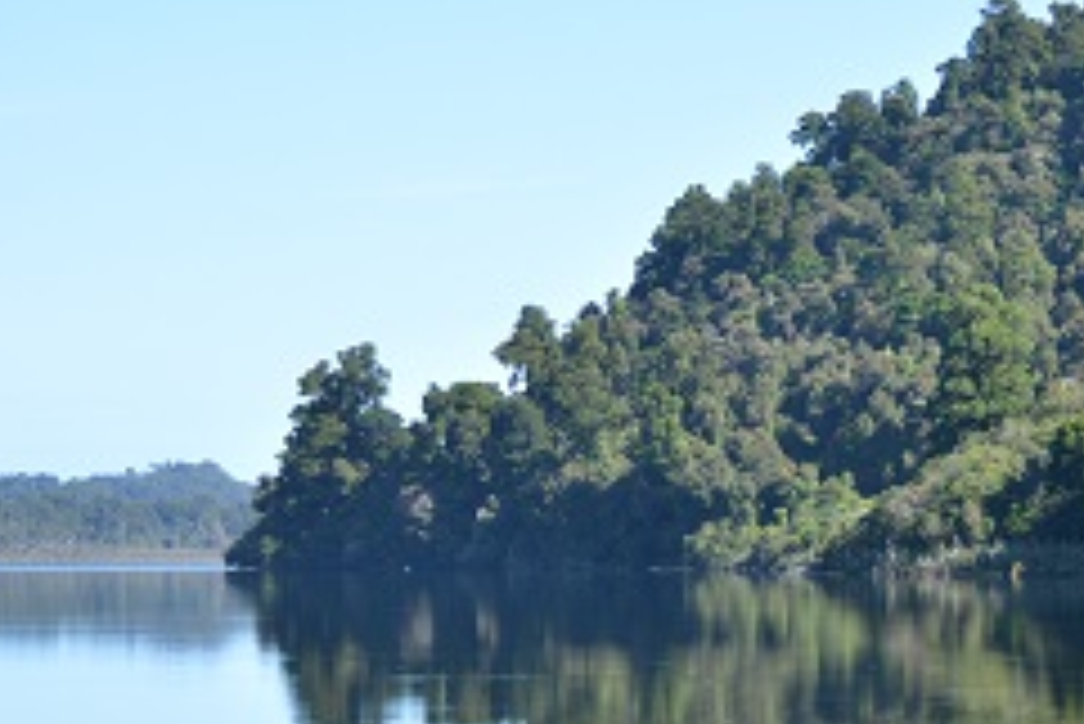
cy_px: 555
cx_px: 1075
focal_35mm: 171
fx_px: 5153
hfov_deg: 11.9
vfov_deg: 8.0
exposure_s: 1/1250
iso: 400
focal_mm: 55
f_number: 5
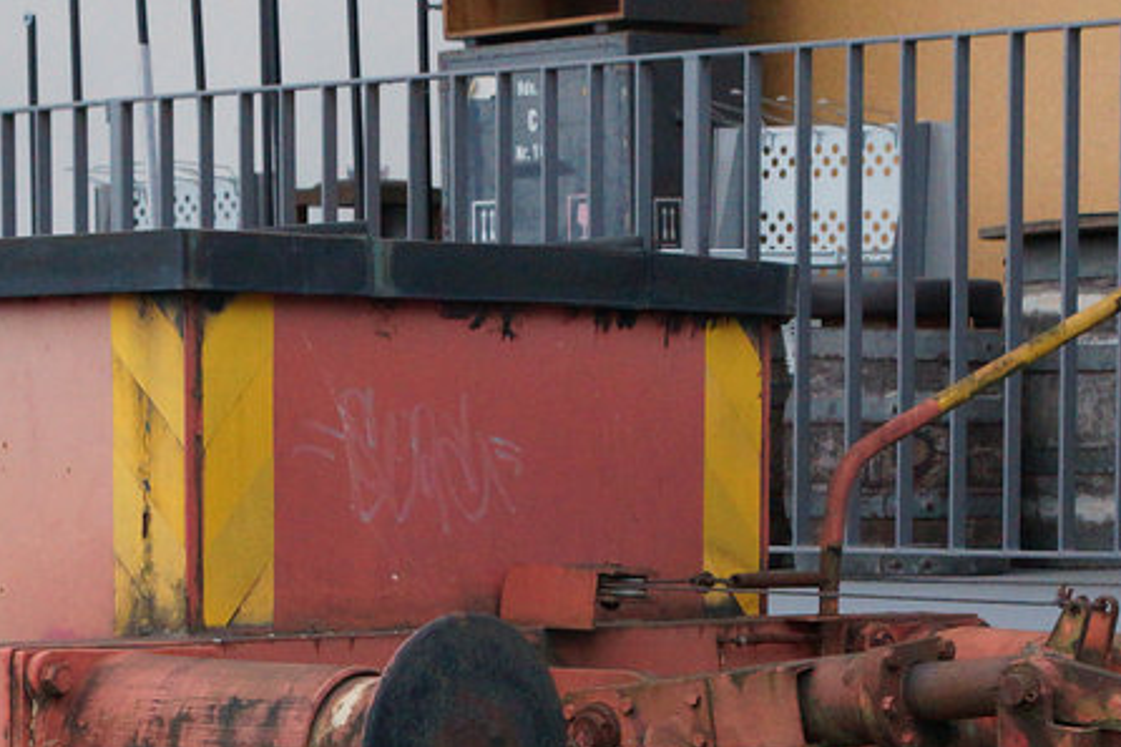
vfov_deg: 9.6
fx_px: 4400
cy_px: 880
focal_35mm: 141
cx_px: 395
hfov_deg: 14.5
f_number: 4
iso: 1600
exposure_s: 1/100
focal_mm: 35
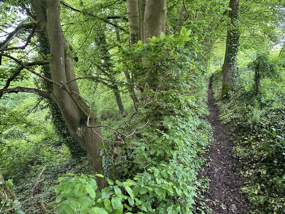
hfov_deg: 71.6
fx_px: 198
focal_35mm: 24
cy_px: 107
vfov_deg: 56.8
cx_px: 142
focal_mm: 6.86
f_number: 1.78
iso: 320
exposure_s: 1/60
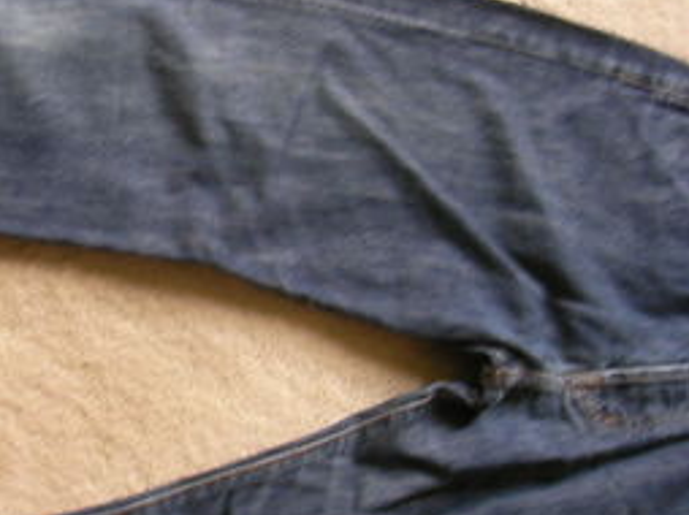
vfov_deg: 15.2
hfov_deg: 19.8
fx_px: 1929
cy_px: 336
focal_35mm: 97
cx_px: 30
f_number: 3.5
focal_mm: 6.3
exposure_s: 1/12.3
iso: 100
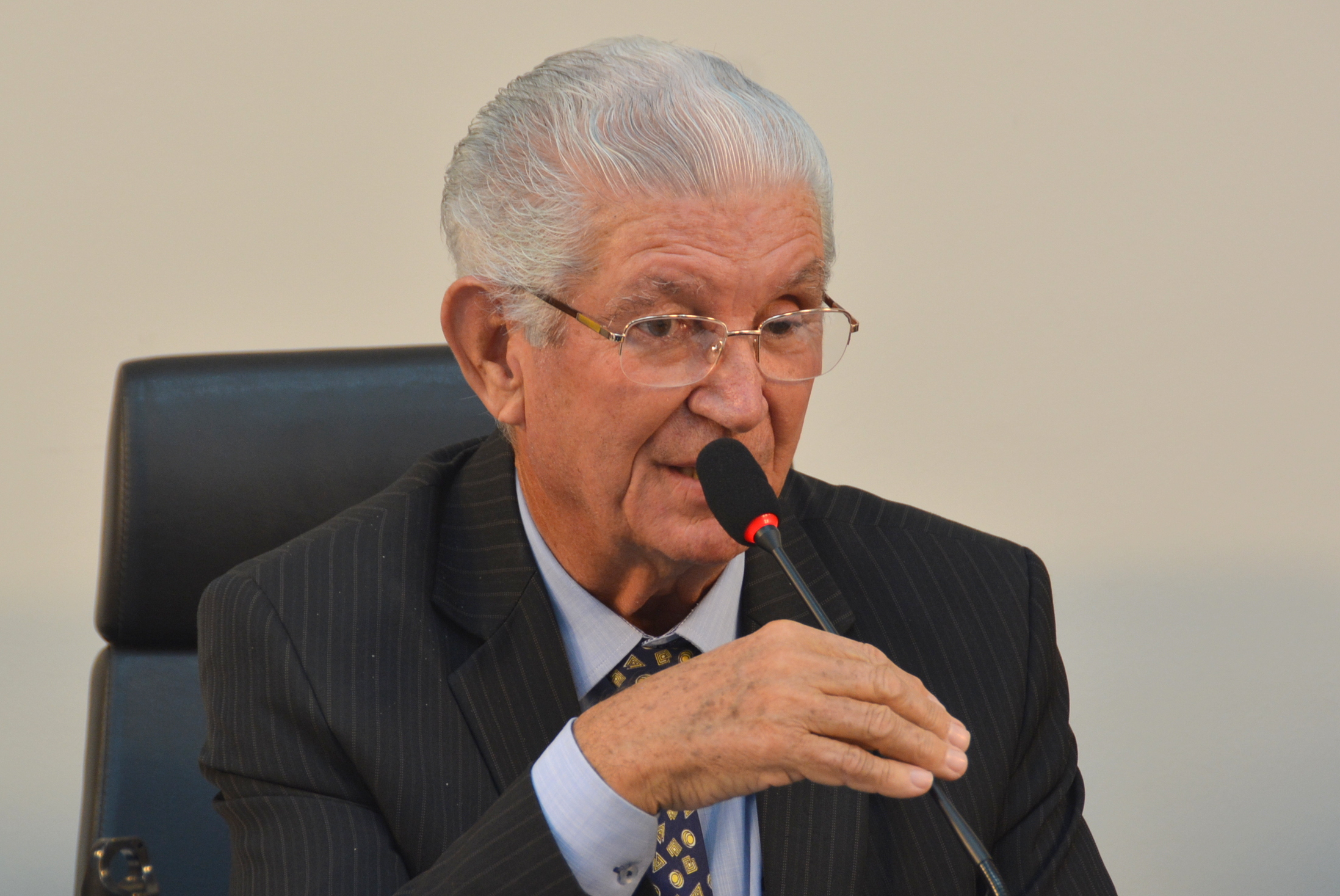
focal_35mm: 229
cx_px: 659
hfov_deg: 9.0
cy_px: 503
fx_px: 8530
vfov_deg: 6.0
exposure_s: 1/80
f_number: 5.3
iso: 400
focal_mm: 112
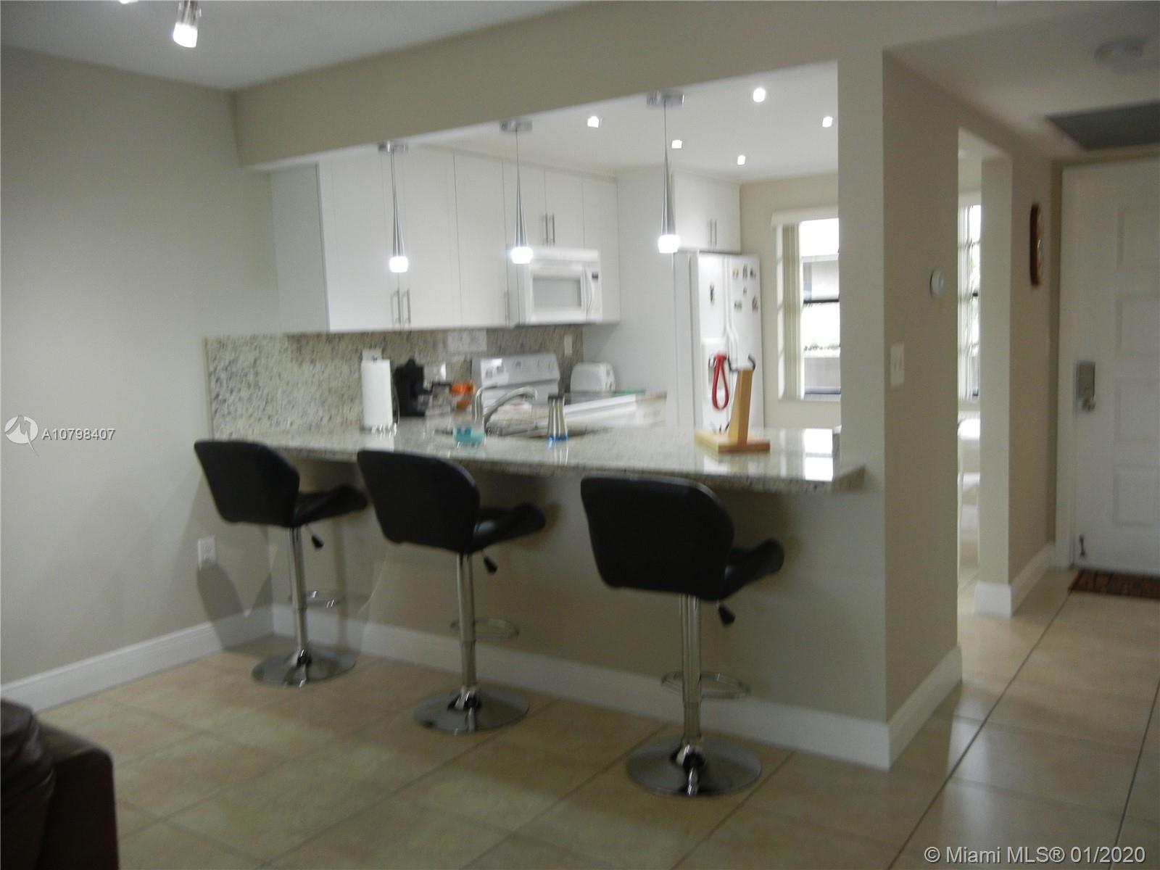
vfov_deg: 46.8
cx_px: 580
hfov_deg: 60.0
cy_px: 435
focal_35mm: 30
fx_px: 1005
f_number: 3.5
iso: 221
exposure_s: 1/30
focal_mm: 5.4
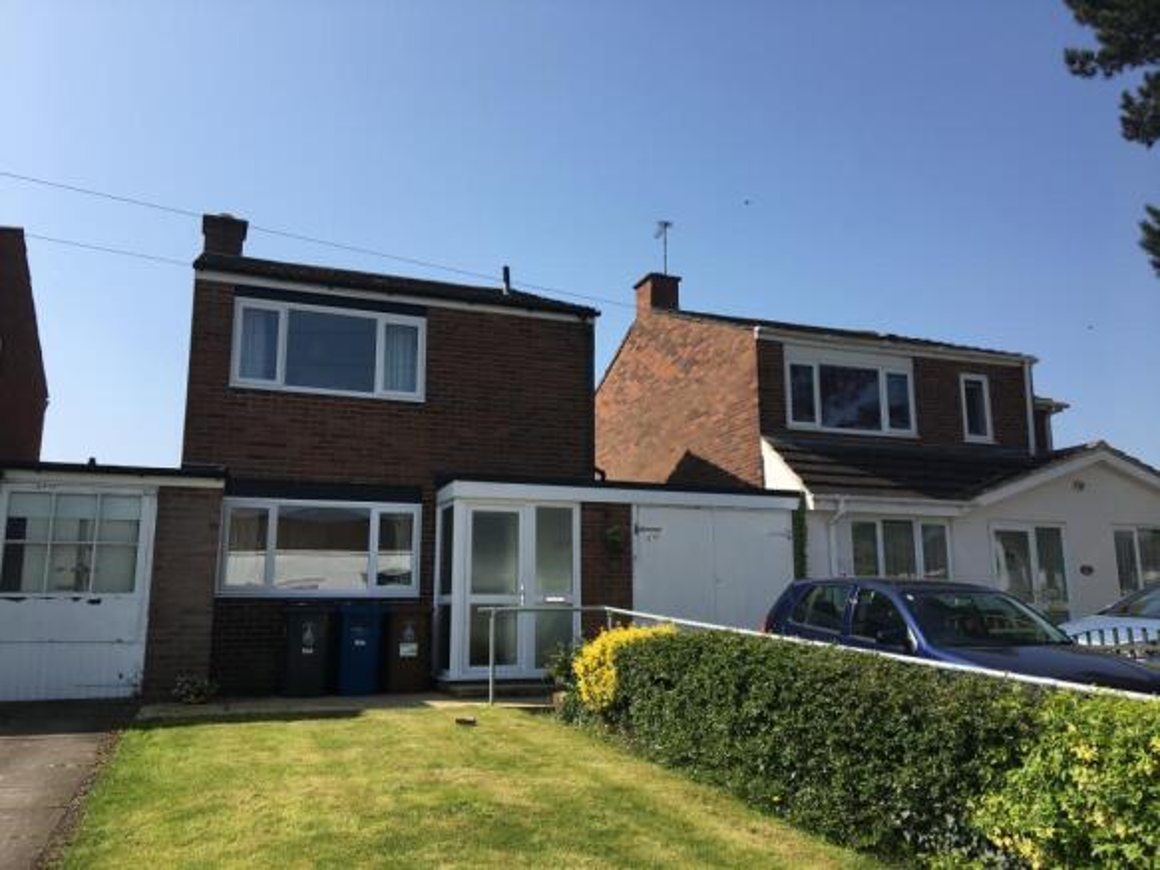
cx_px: 580
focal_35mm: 29
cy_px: 435
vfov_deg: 48.2
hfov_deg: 61.7
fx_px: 972
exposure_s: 1/1570
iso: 25
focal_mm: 4.15
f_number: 2.2
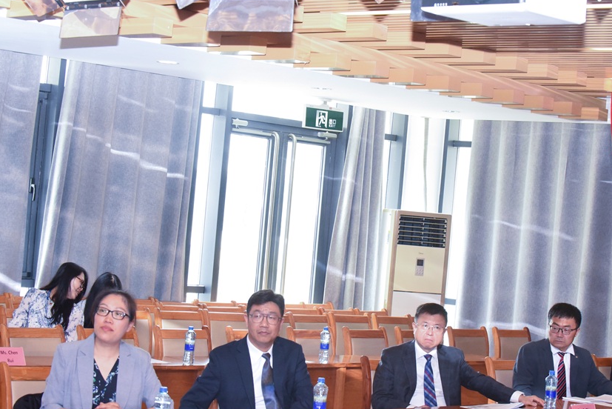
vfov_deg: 15.9
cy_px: 218
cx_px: 374
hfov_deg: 23.6
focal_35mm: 86
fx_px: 1462
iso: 8000
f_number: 8
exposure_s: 1/125
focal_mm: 70
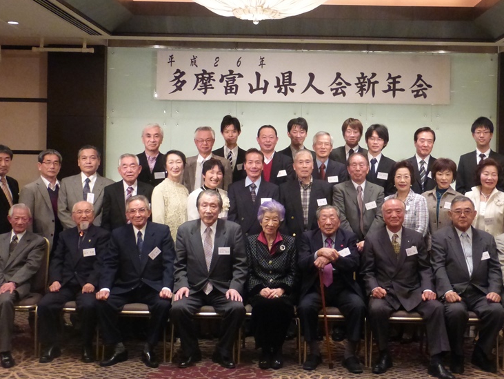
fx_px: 714
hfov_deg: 38.8
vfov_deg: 29.7
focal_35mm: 49
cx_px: 294
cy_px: 173
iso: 800
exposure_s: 1/25
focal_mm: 6.1
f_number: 3.7
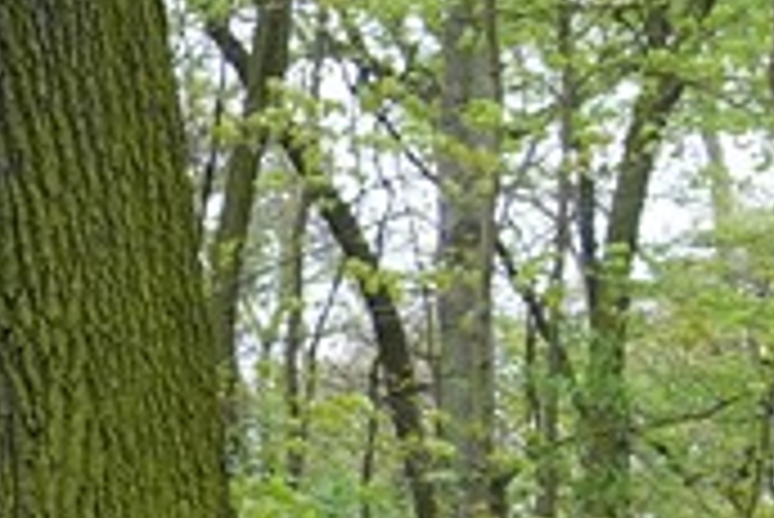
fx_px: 4088
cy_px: 484
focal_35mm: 190
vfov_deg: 7.2
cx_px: -940
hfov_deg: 9.8
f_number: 3.5
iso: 125
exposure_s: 1/80
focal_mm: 11.69
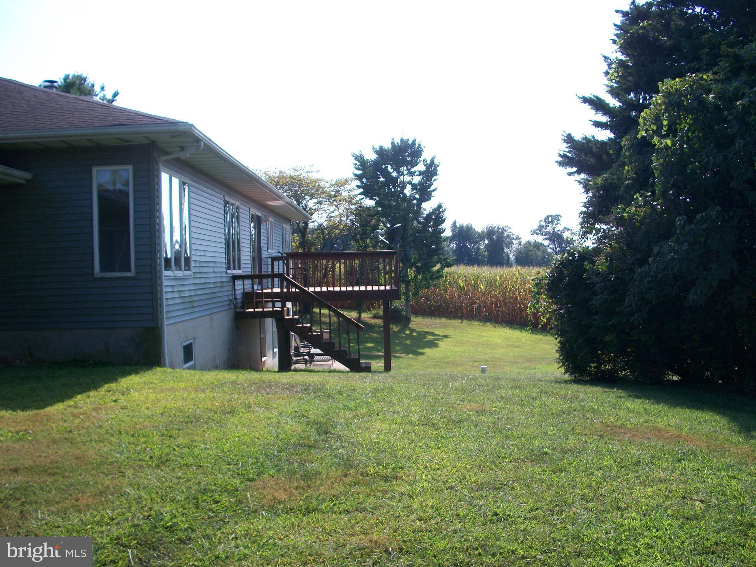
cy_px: 284
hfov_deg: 52.6
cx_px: 378
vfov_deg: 40.7
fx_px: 764
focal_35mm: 35
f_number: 3.1
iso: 80
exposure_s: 1/640
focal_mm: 6.3
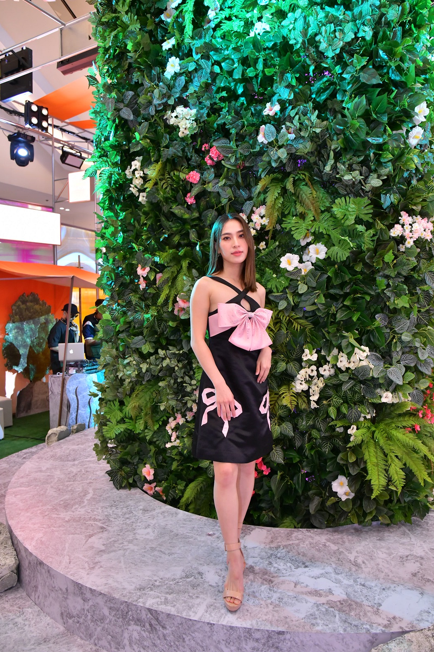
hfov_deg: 51.3
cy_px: 320
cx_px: 224
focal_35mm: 25
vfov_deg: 71.5
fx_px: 452
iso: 1600
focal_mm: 24
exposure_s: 1/125
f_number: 6.3
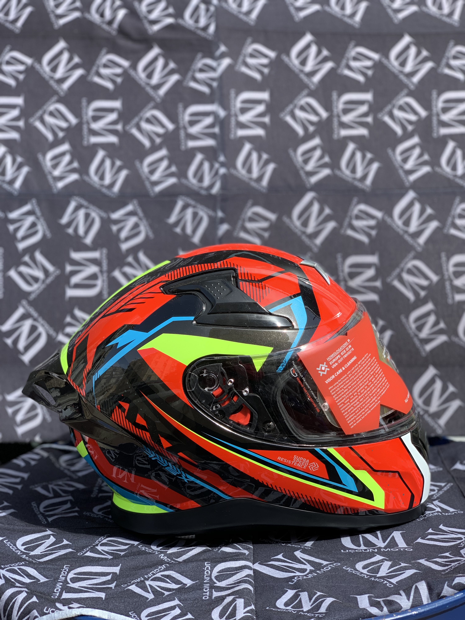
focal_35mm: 52
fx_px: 931
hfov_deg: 28.0
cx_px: 232
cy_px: 310
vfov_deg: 36.8
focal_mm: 6
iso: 16
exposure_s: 1/220
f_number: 2.4
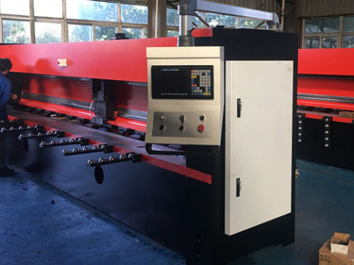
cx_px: 219
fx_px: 440
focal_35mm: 43
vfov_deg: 33.4
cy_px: 98
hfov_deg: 43.6
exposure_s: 1/33
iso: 50
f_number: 2.2
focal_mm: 4.15
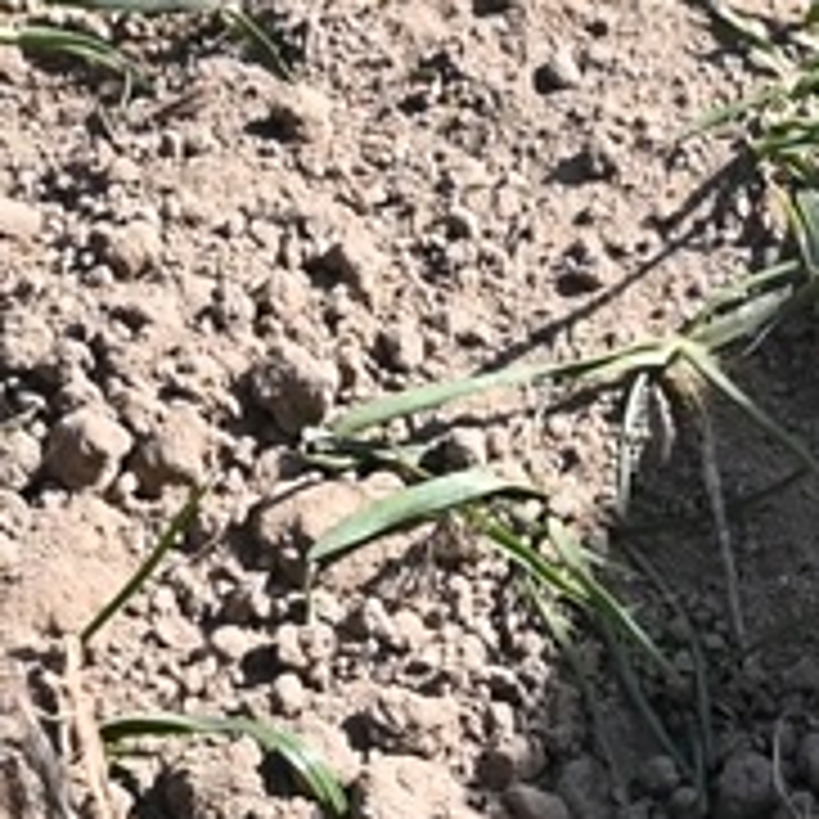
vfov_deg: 2.7
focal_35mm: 655
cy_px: 252
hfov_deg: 2.6
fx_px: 17533
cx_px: 2480
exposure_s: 1/1250
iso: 1000
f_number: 9
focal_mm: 70
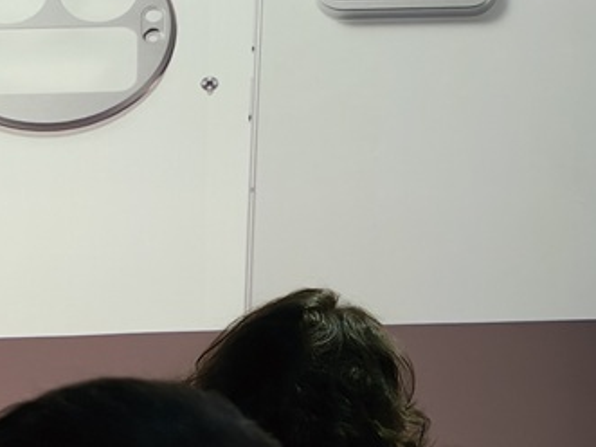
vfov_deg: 15.8
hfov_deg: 21.4
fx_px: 1532
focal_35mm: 89
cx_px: 569
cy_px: -130
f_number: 1.6
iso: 2188
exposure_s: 1/89.6
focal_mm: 6.57
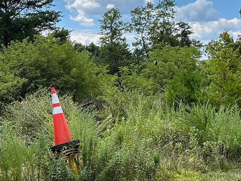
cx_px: 94
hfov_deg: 24.1
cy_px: 106
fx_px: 564
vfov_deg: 18.2
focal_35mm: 81
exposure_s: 1/3968
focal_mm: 5.7
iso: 50
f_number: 1.5
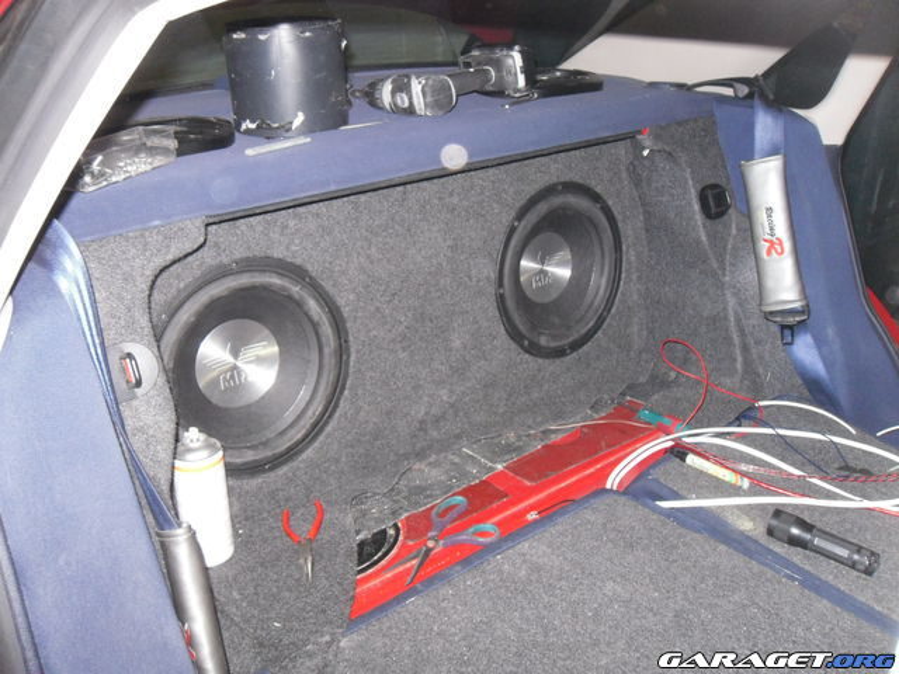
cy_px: 337
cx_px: 450
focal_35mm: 35
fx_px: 909
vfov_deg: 40.7
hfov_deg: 52.6
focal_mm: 6.3
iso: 200
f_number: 3.5
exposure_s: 1/45
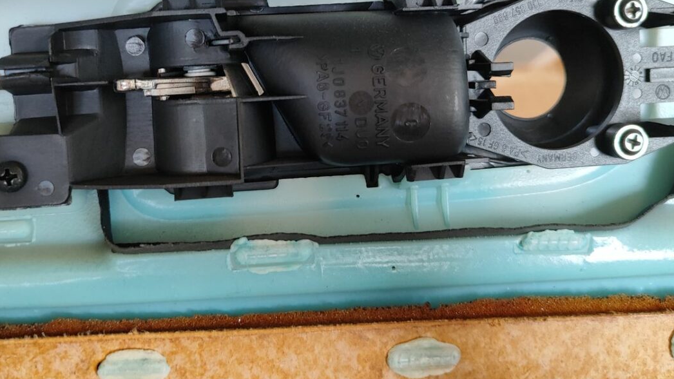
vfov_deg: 33.3
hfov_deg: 56.5
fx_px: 625
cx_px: 295
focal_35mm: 35
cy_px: 119
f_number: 1.89
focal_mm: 5.89
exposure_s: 1/50
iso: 442
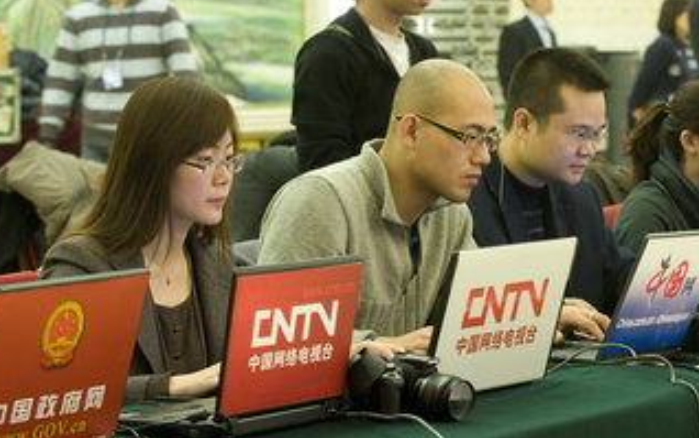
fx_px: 2744
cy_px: 243
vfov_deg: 9.1
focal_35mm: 144
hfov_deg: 14.5
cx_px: 481
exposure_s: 1/50
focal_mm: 90
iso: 2000
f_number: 5.6
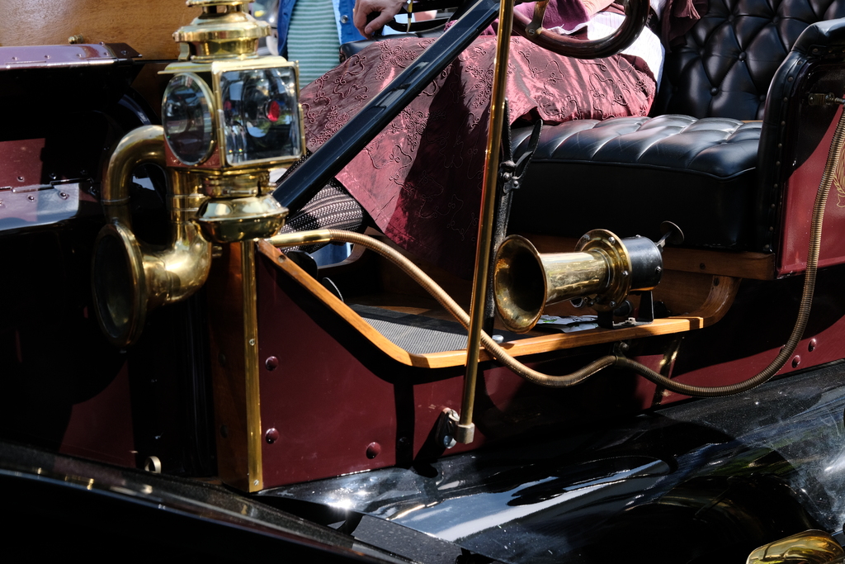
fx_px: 1502
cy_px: 282
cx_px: 422
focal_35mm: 64
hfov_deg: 31.4
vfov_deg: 21.2
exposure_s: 1/640
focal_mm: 42.9
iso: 640
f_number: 5.6
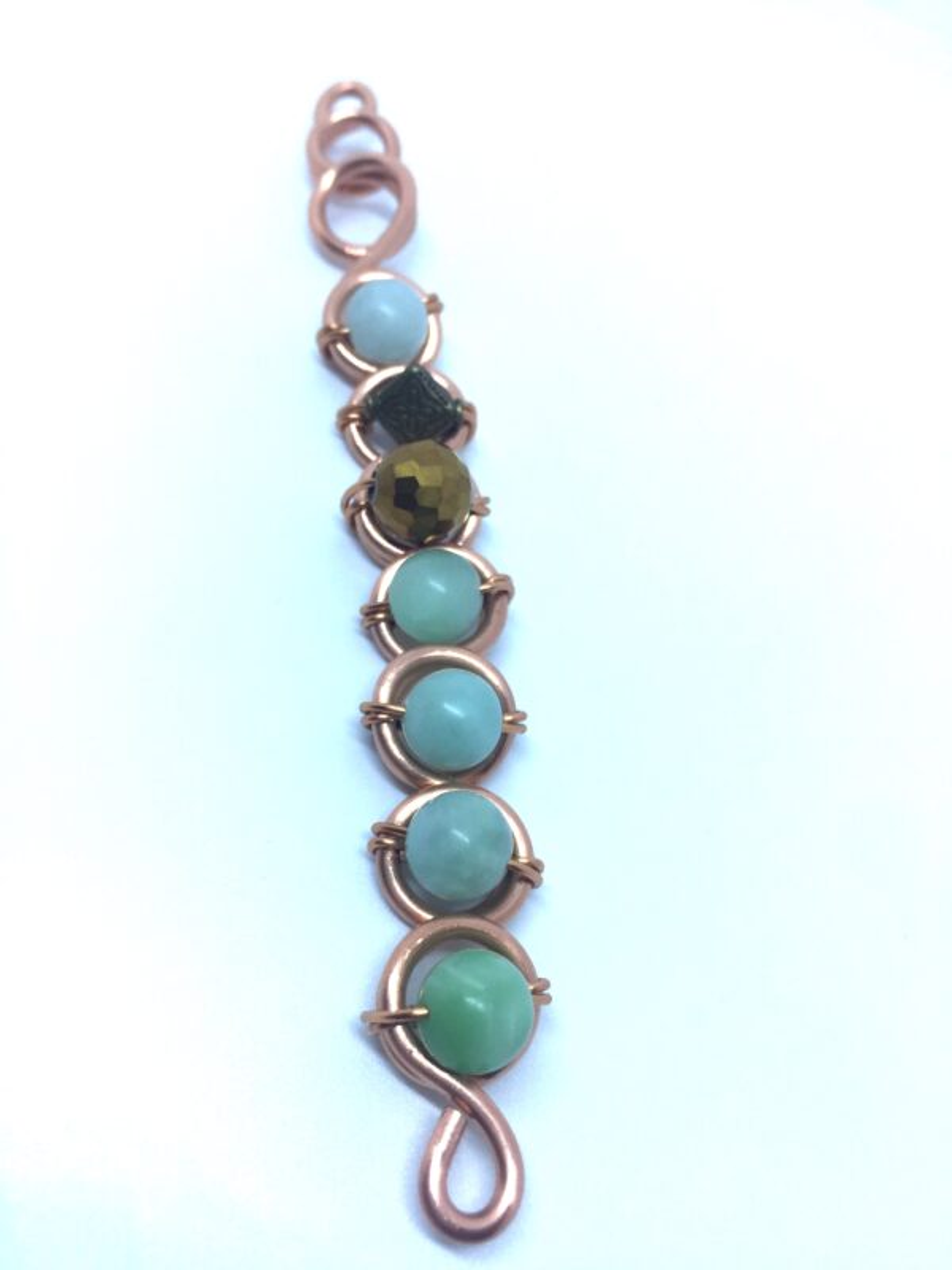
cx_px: 476
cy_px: 635
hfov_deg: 48.2
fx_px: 1063
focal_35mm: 29
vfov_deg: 61.7
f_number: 2.2
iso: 40
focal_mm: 4.15
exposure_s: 1/120
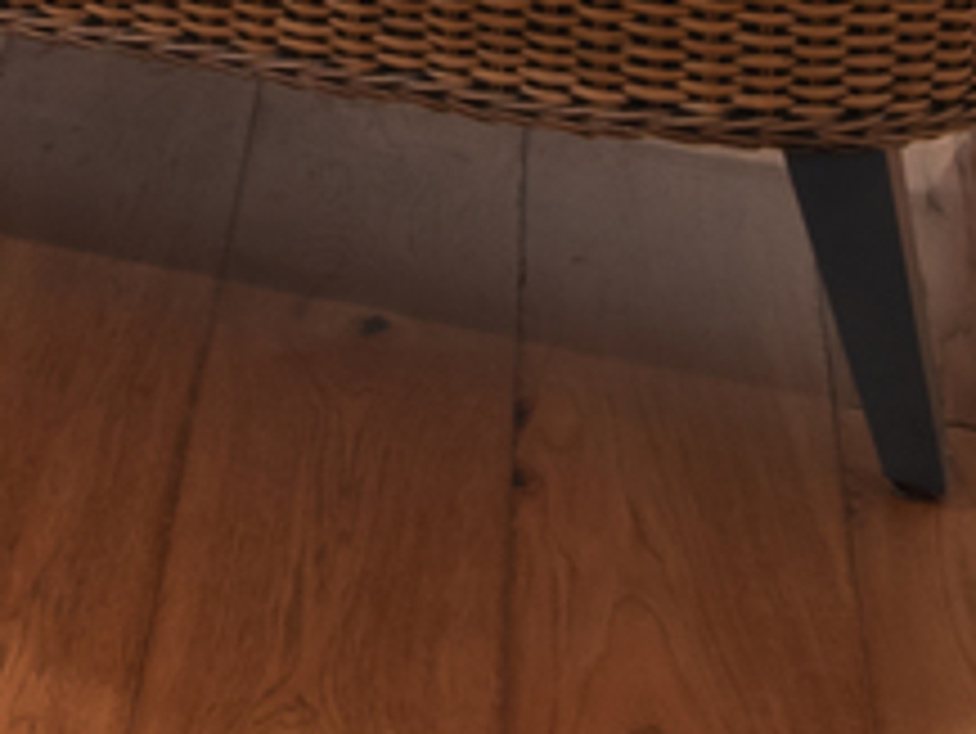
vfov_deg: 8.9
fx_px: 3639
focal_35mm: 129
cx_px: -904
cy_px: -1621
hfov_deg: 13.4
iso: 100
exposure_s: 5
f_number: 9
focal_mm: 12
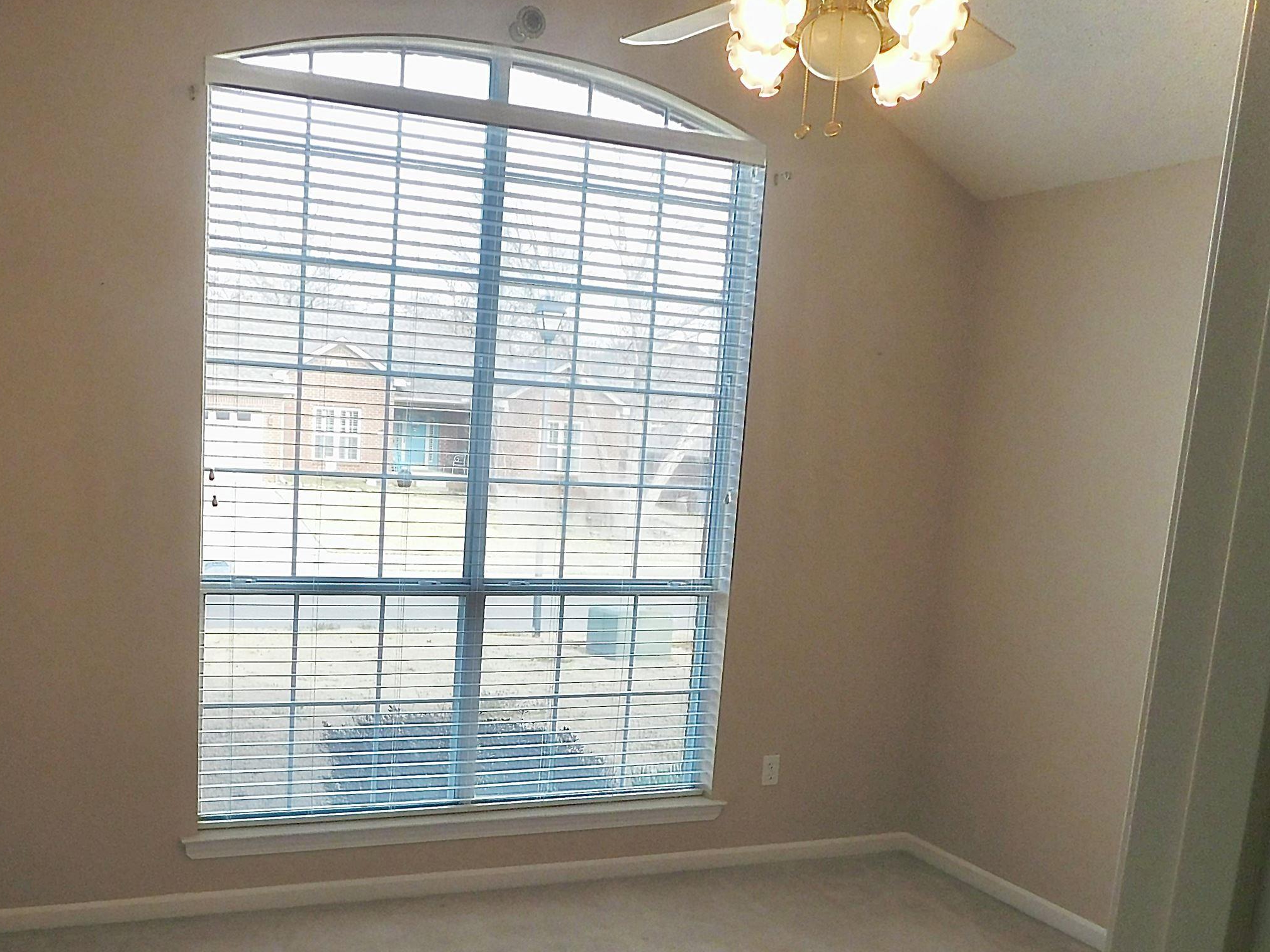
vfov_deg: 40.0
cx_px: 517
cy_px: 670
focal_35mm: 35
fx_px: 1284
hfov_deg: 52.3
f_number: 3
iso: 125
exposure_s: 1/200
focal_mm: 4
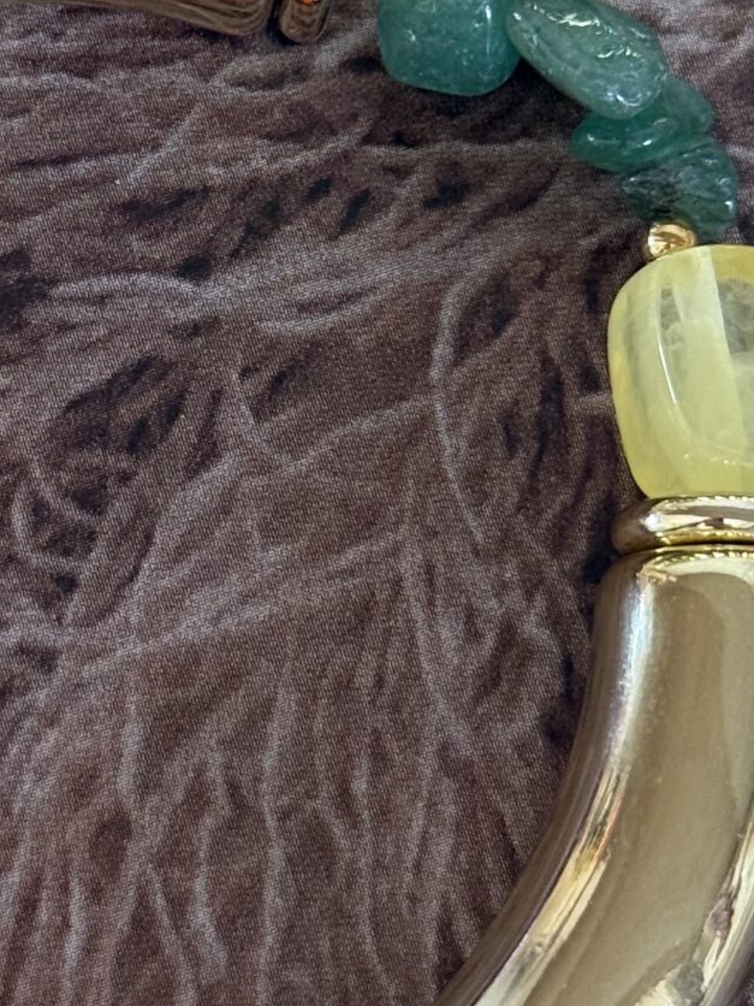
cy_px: 272
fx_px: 4269
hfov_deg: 10.1
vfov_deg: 13.4
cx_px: 106
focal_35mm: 147
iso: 200
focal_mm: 6.76
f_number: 1.78
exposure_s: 1/60
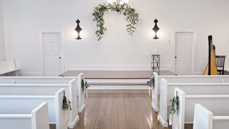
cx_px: 117
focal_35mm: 29
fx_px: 176
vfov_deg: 40.2
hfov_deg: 66.0
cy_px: 70
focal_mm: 4.25
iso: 80
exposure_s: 1/60
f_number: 1.8
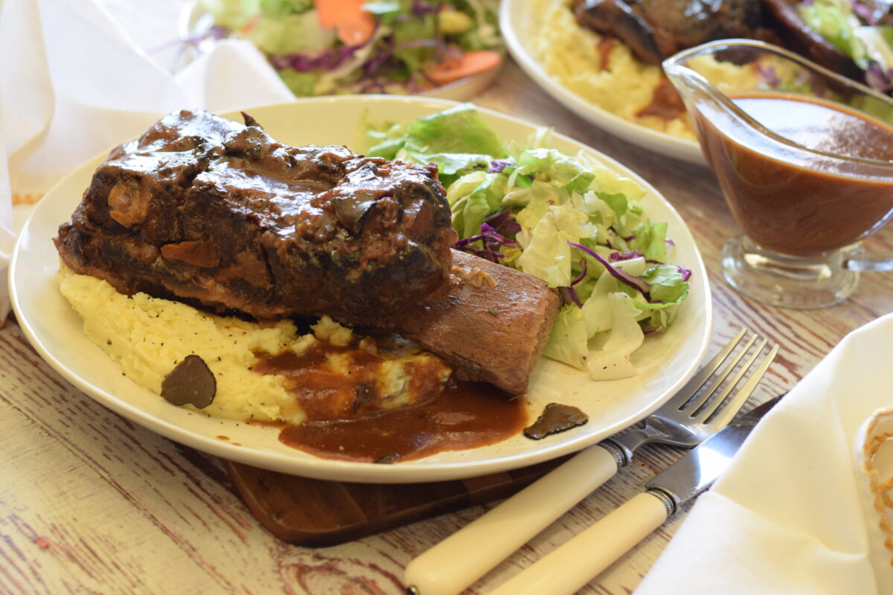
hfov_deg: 27.0
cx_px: 446
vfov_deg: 18.2
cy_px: 298
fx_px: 1860
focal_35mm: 75
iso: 400
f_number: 4.5
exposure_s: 1/80
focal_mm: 50
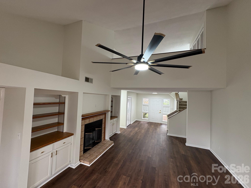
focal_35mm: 14
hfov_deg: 102.1
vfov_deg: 85.7
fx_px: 102
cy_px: 94
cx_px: 126
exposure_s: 1/60
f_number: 2.2
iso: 160
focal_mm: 2.22
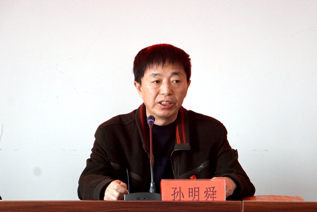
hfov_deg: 12.6
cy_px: 106
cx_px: 158
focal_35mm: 163
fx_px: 1436
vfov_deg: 8.4
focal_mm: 108
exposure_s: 1/160
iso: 3200
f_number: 6.3
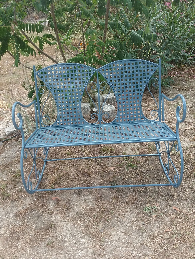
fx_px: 233
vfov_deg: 58.4
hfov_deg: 45.4
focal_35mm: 31
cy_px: 130
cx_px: 98
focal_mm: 3.3
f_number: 2.2
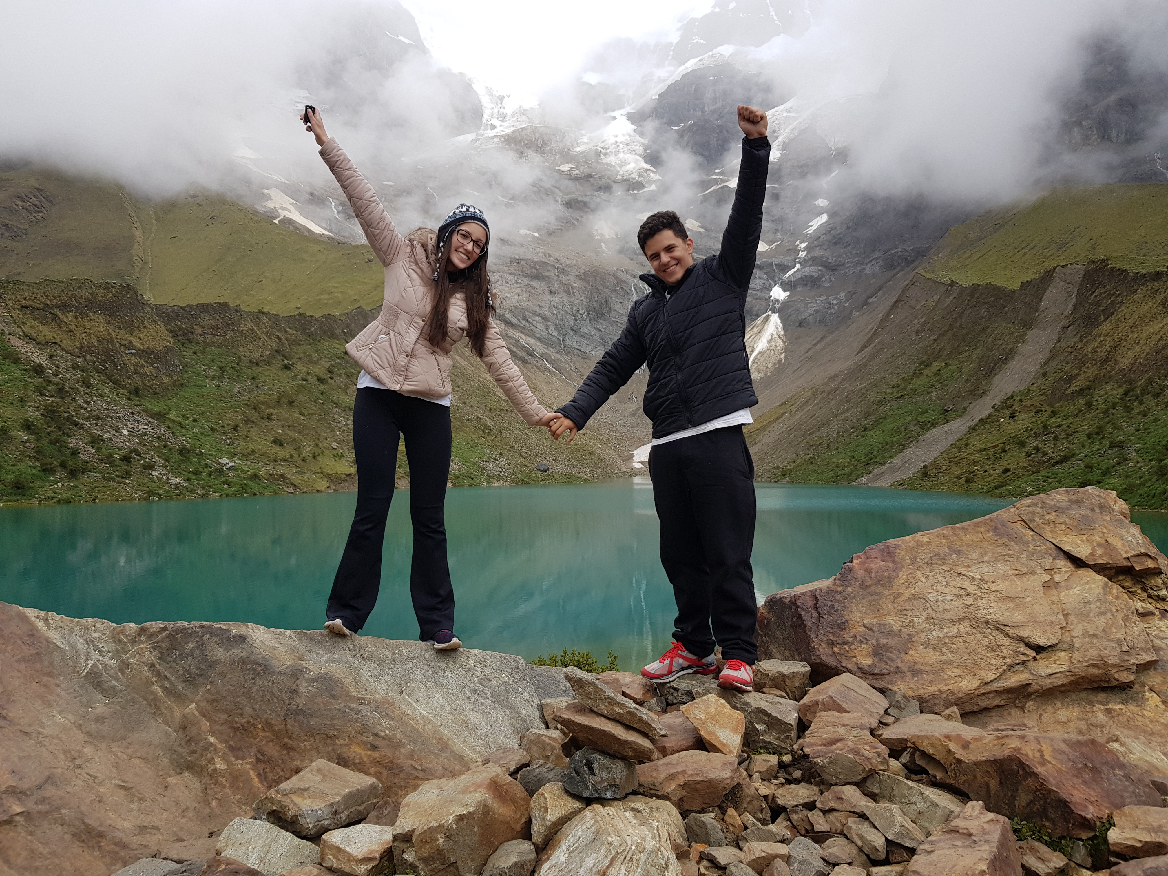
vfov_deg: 53.1
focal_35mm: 26
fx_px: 877
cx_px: 584
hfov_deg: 67.3
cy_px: 438
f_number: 1.7
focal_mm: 4.2
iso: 40
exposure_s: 1/1976
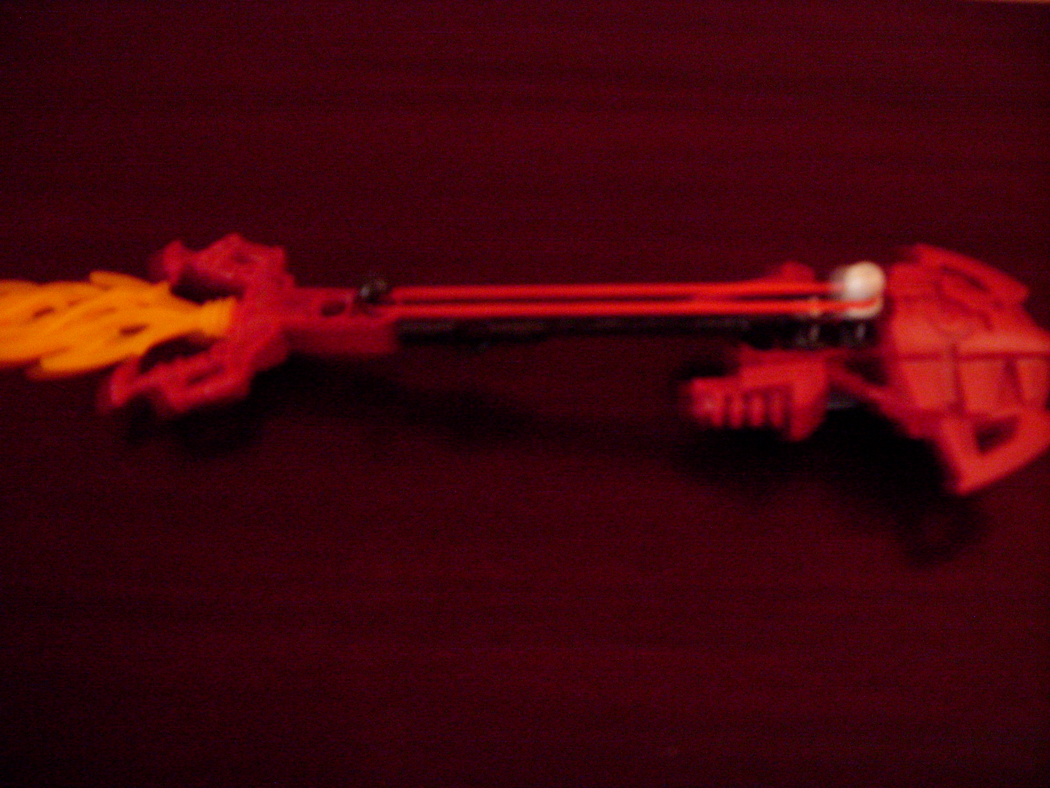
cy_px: 394
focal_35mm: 31
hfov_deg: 58.4
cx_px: 525
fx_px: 940
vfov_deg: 45.4
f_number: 3.5
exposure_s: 1
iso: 200
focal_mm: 6.3
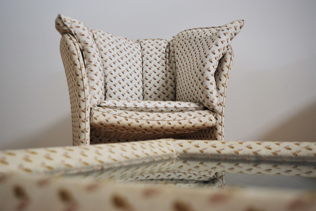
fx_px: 404
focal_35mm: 46
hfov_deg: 42.7
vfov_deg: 29.2
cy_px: 106
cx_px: 158
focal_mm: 30.63
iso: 400
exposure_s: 1/60
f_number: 4
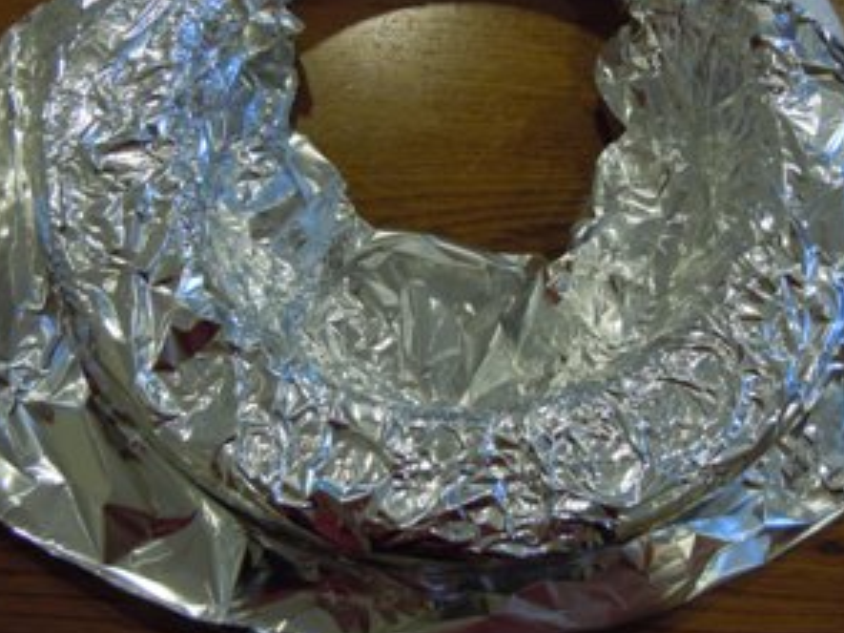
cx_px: 443
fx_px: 1072
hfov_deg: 42.9
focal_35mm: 44
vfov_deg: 32.7
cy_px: 249
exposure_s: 1/25
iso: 400
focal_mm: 5.4
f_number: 3.5
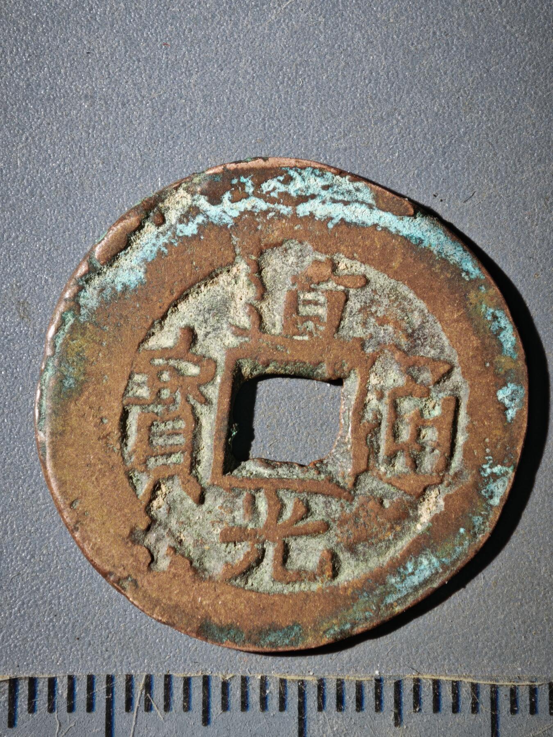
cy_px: 368
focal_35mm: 100
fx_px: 2130
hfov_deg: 14.8
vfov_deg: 19.6
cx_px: 276
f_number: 2
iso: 125
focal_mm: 9
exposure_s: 1/100
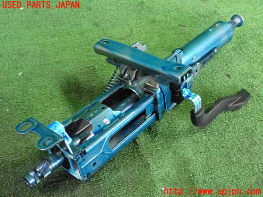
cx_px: 132
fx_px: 334
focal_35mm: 44
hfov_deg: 42.9
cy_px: 98
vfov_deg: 32.9
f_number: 2.9
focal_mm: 7.84
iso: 4000
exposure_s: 1/125
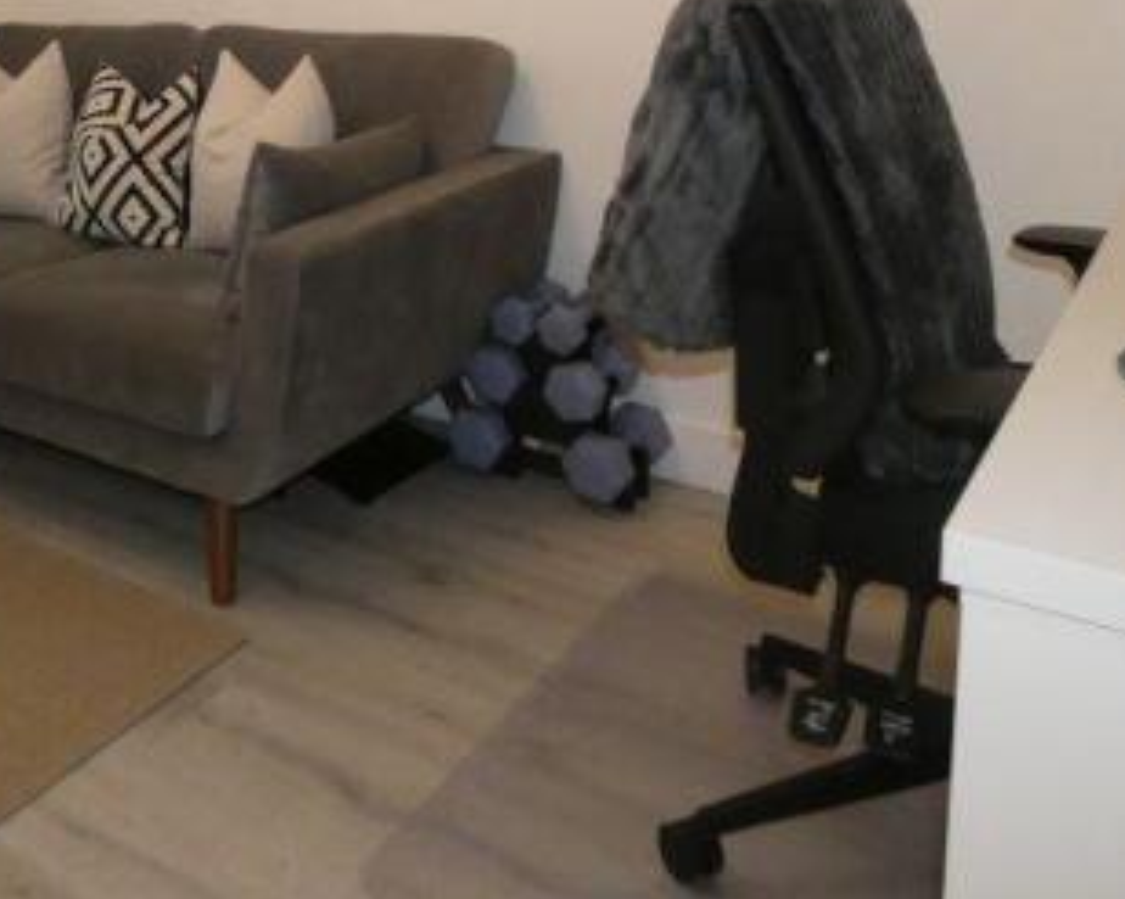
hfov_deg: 46.9
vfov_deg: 37.9
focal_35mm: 37
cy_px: 122
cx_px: 254
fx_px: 1231
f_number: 2.8
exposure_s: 1/60
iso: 800
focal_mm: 3.6
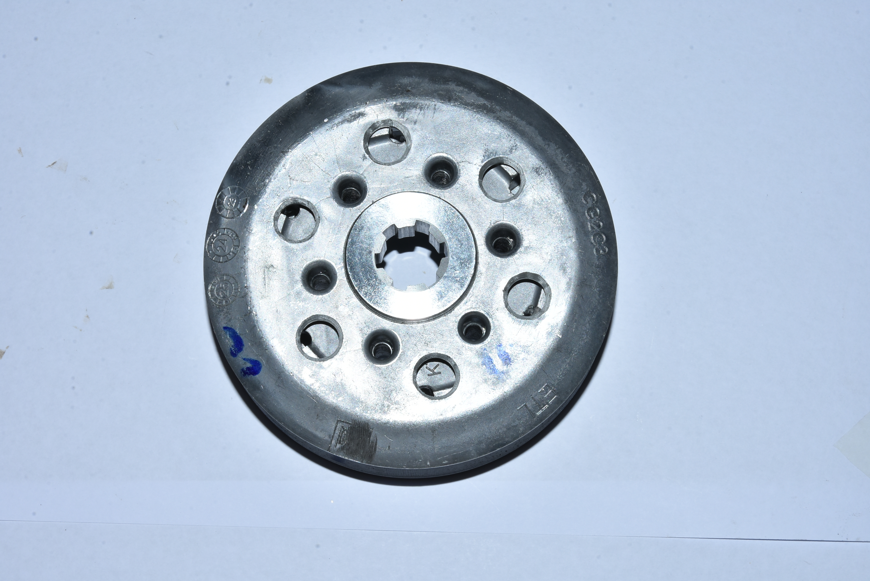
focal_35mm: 87
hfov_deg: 23.4
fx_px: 2103
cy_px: 290
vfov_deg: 15.7
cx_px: 435
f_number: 22
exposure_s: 1/125
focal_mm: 58
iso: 100
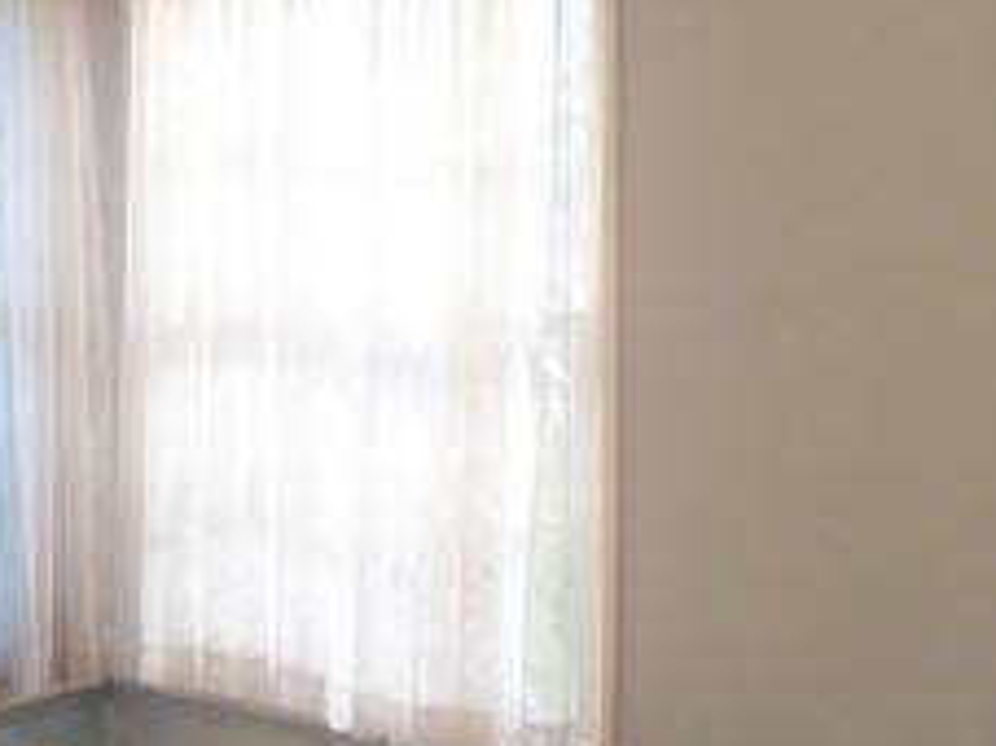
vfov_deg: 18.6
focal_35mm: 79
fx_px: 2272
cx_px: -61
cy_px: 342
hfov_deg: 23.4
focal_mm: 5
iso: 250
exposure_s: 1/30
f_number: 3.3
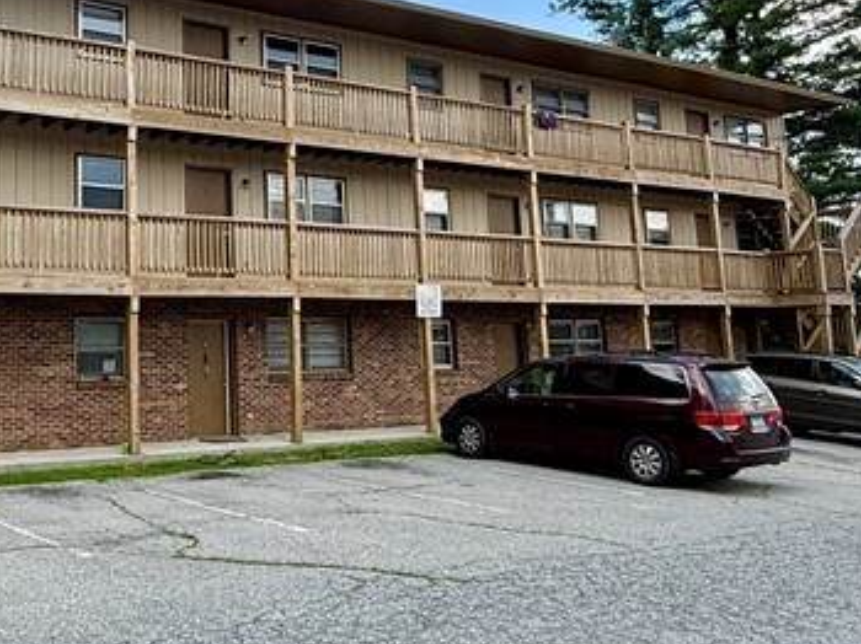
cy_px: 209
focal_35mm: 41
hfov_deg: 43.8
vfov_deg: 34.7
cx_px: 184
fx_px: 1019
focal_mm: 2.22
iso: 50
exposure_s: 1/554
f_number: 2.2
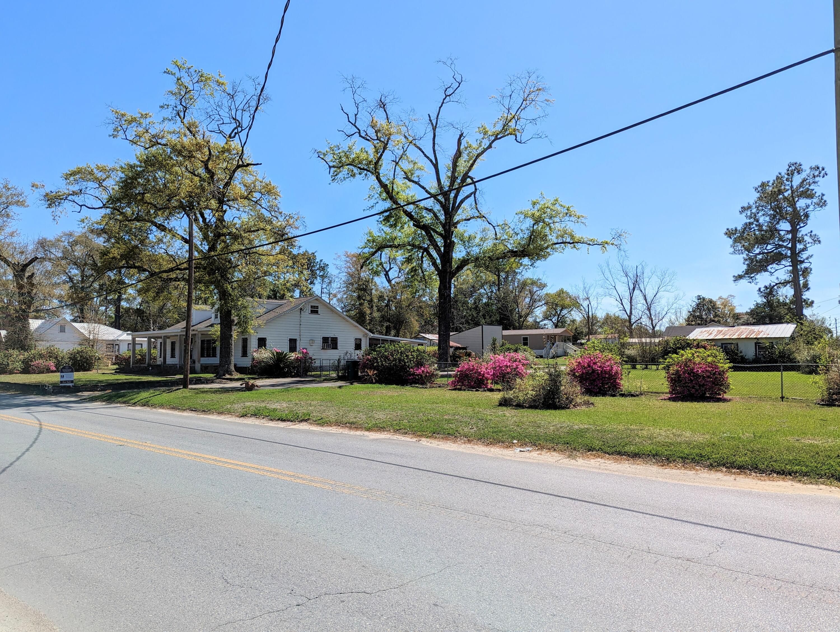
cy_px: 316
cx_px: 420
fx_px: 583
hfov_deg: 71.5
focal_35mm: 24
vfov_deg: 56.9
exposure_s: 1/2358
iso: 45
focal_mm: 6.81
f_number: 1.85
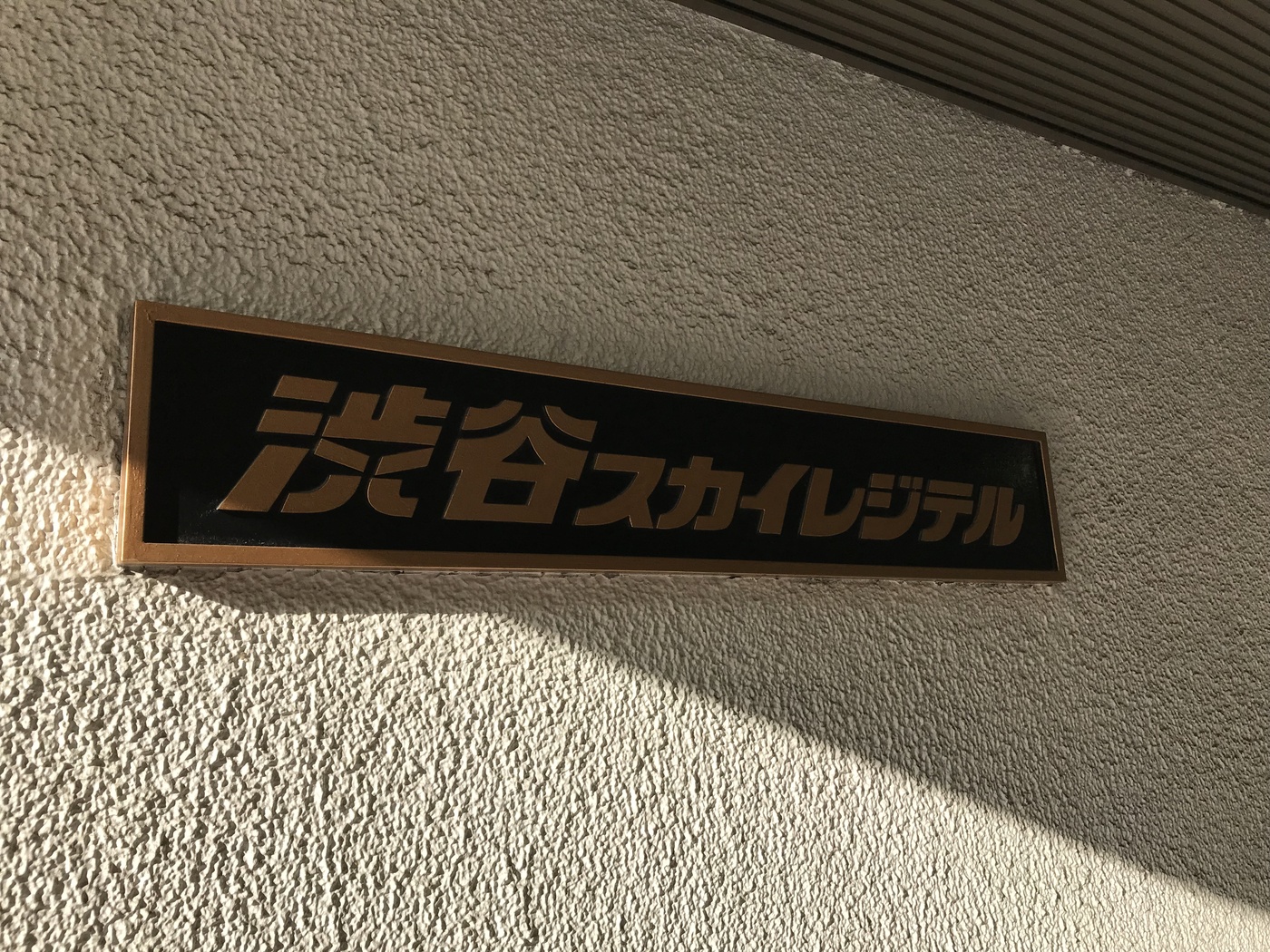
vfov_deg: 49.7
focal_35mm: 28
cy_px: 476
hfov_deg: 63.4
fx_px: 1027
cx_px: 635
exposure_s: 1/847
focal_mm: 3.99
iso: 20
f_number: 1.8
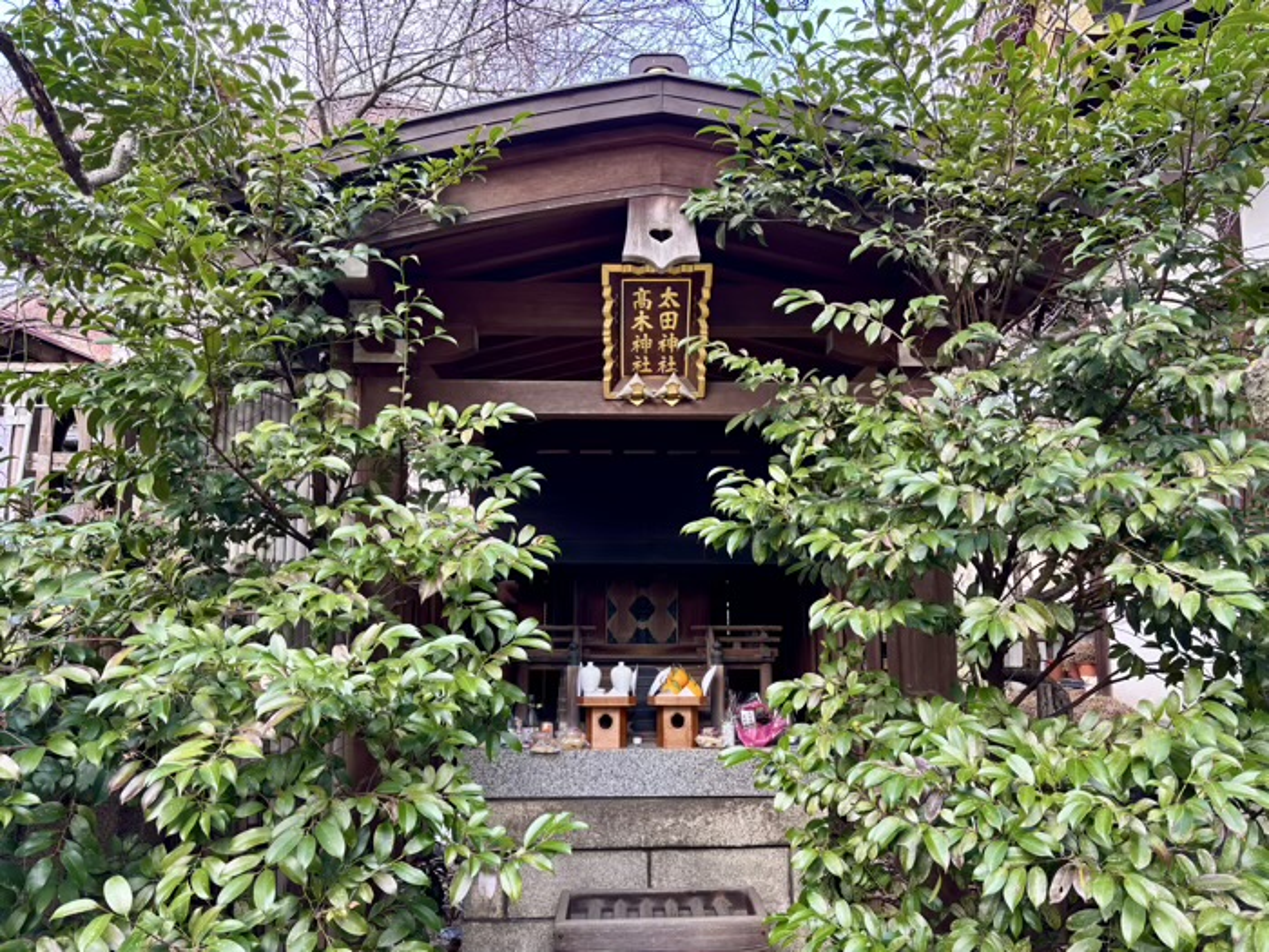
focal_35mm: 26
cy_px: 476
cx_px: 634
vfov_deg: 53.1
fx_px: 953
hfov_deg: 67.3
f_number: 1.6
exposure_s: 1/121
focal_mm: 5.96
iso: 50
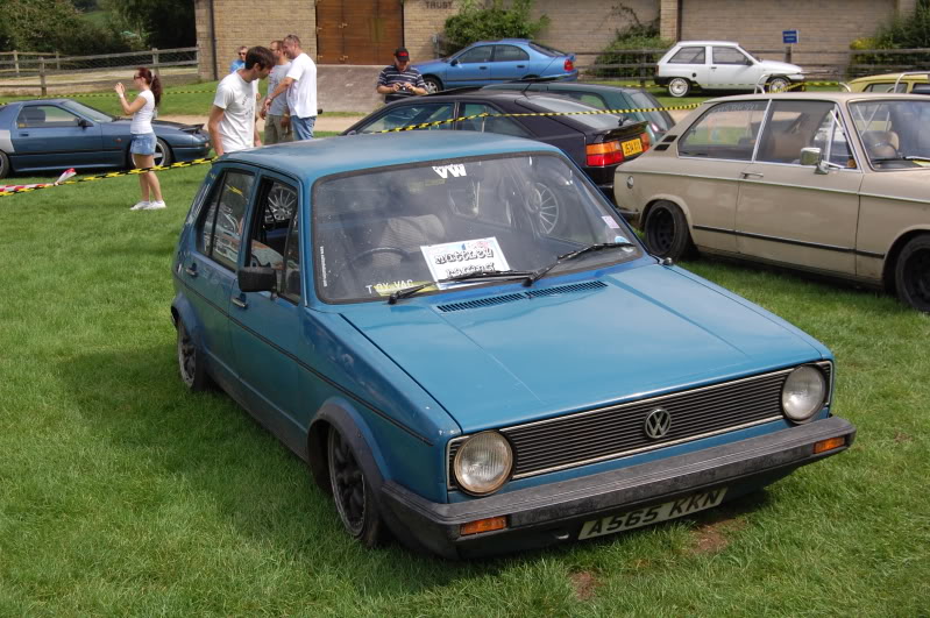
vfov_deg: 26.4
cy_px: 309
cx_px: 465
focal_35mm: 51
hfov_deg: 38.9
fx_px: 1316
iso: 200
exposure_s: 1/250
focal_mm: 34
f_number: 8
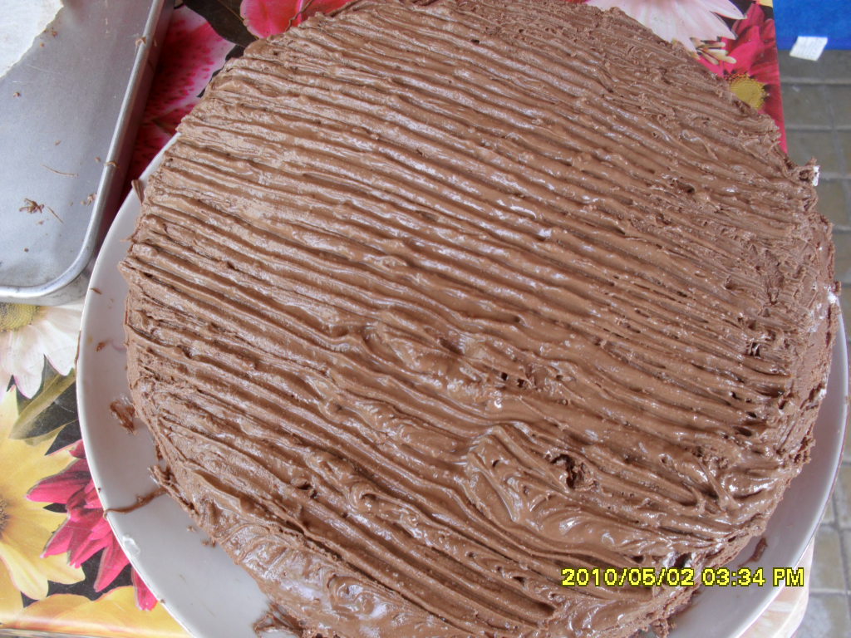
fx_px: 860
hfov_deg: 52.6
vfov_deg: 40.7
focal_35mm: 35
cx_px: 426
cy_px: 319
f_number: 3.2
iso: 100
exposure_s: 1/60
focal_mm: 6.3
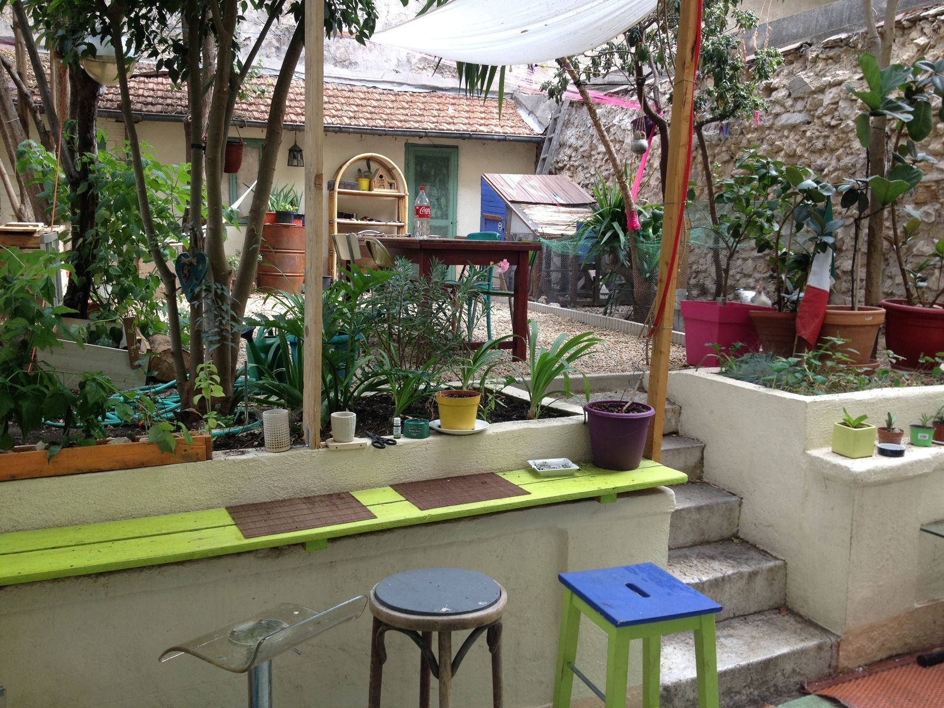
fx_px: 954
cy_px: 354
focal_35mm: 35
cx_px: 472
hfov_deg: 52.6
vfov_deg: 40.7
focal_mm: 4.28
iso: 50
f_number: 2.4
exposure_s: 1/120
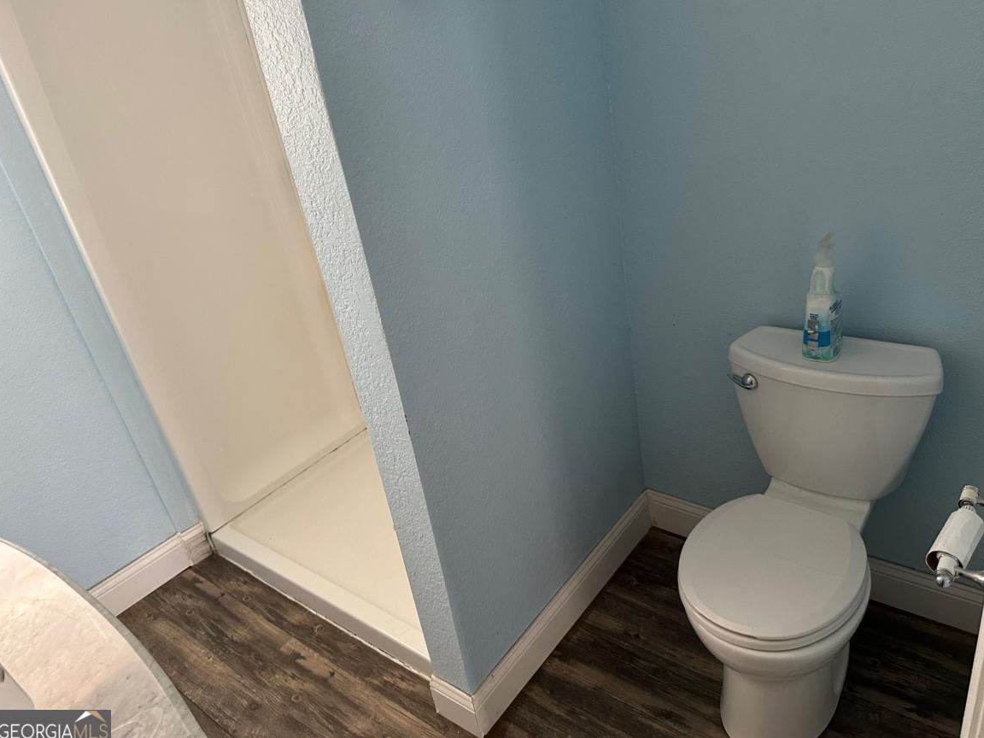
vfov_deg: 54.9
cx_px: 508
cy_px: 364
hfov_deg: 69.4
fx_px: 711
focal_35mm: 25
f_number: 1.78
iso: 320
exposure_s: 1/60
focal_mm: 6.86
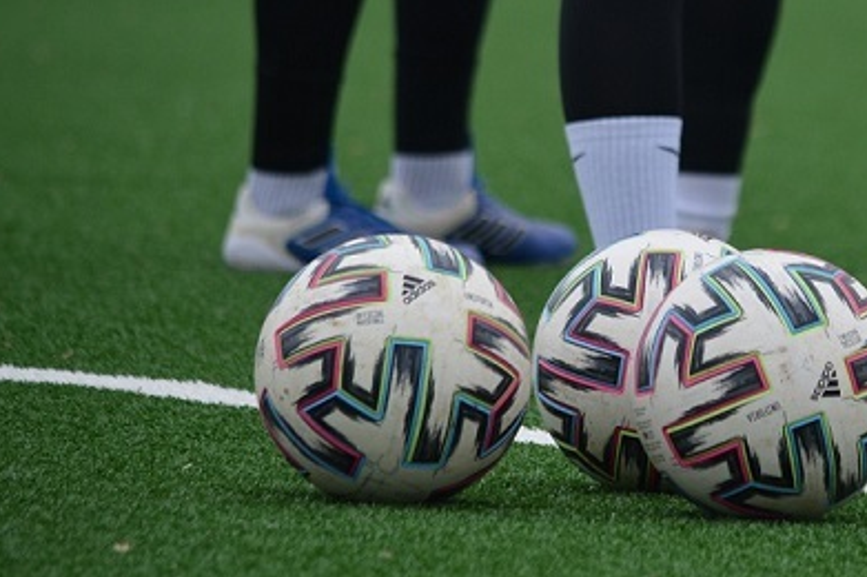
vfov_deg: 2.5
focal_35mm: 559
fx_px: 13451
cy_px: 201
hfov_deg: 3.7
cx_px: 692
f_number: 5.3
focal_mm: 220
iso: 800
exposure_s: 1/640
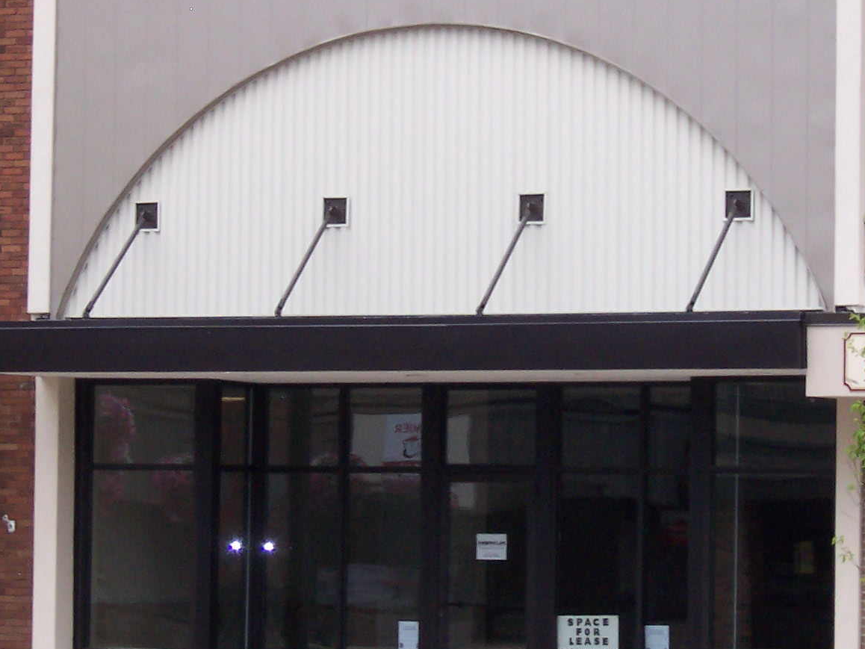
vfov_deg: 7.4
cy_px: 273
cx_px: 566
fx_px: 4999
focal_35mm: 200
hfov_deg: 9.9
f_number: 4.8
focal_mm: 17.6
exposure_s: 1/125
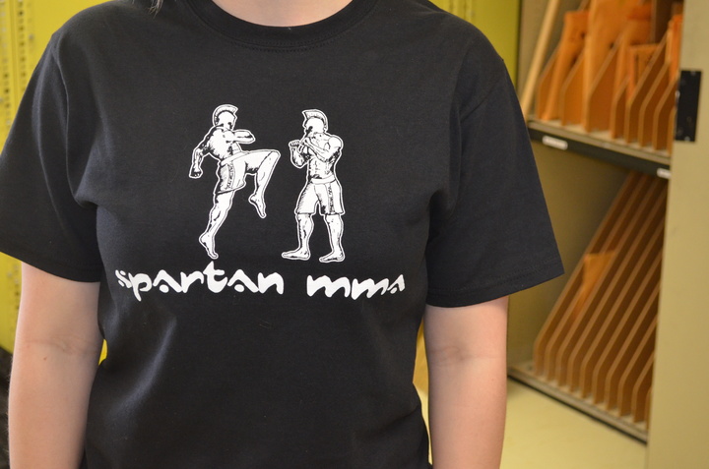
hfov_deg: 29.9
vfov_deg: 20.1
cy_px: 234
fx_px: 1327
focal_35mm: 68
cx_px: 354
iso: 2000
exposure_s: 1/60
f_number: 5.3
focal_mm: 45
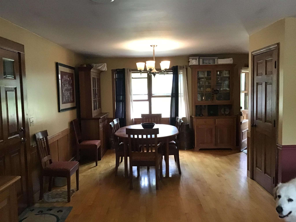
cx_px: 148
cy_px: 111
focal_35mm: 31
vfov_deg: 45.4
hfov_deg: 58.4
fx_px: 265
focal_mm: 3.3
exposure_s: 1/30
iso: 200
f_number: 2.4
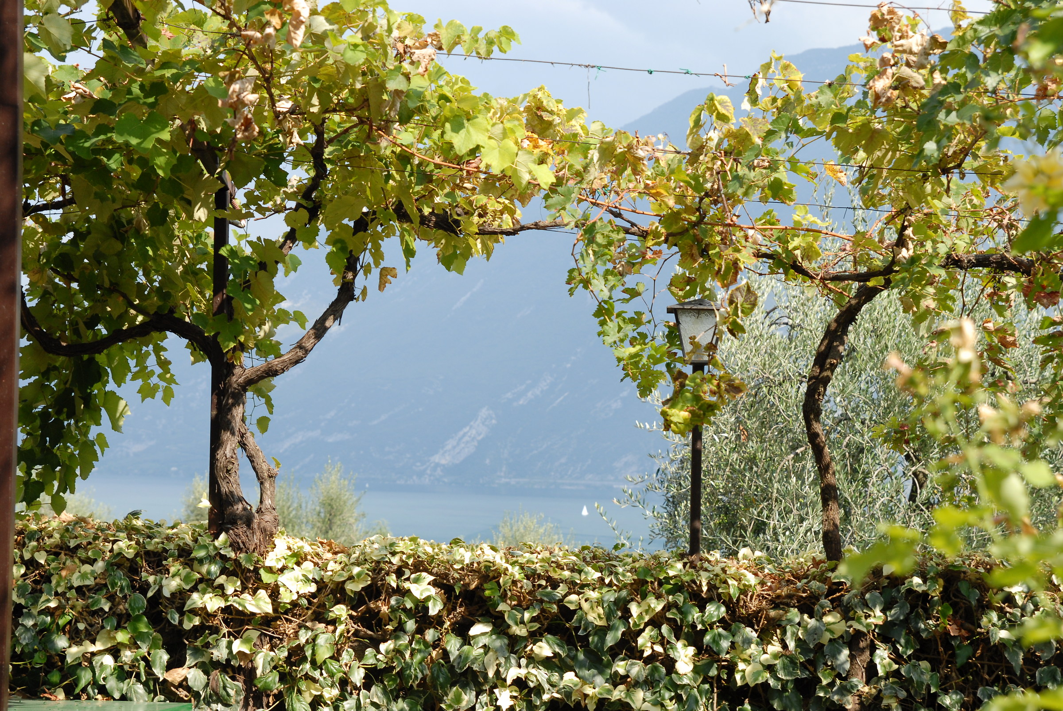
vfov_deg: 19.0
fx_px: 2128
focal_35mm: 72
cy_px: 356
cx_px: 532
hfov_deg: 28.0
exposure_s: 1/400
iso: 200
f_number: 6.3
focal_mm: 48
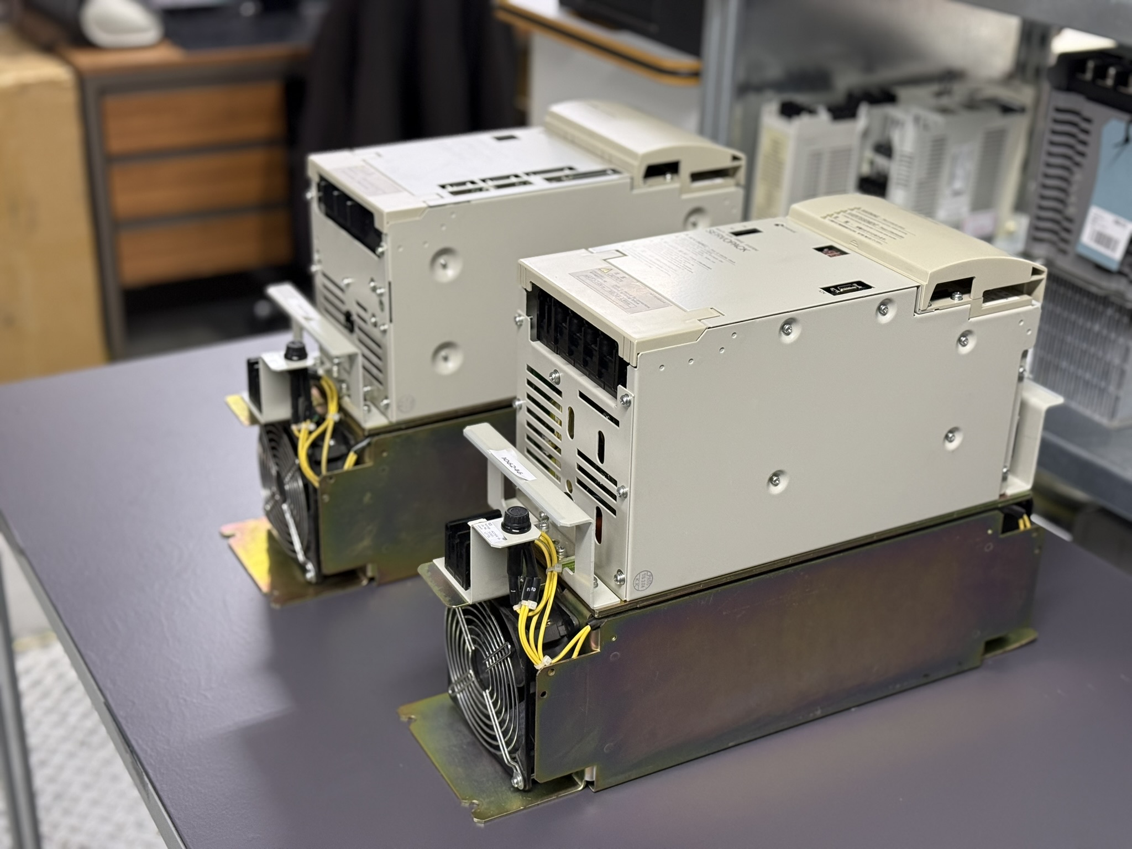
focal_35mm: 48
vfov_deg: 30.3
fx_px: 1570
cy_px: 424
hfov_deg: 39.7
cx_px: 566
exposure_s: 1/50
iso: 160
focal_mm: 6.76
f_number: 1.78
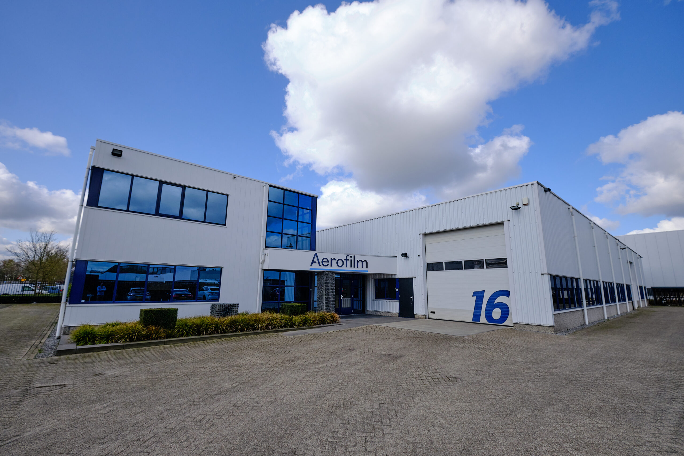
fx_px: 285
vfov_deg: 77.3
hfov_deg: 100.4
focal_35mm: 15
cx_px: 342
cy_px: 228
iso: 320
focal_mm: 10
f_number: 5.6
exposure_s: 1/1400
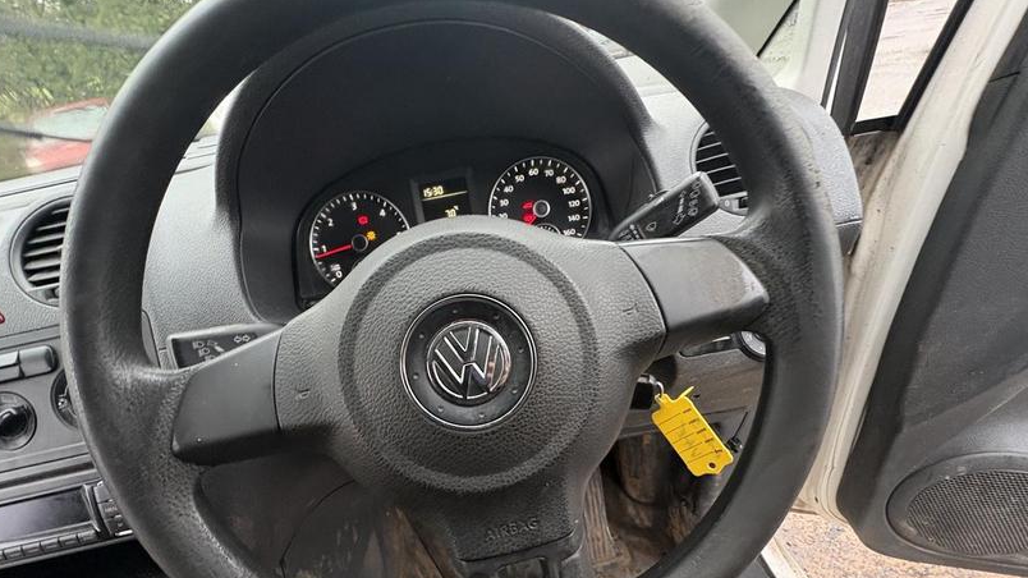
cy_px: 384
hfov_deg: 95.9
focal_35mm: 17
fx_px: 463
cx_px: 496
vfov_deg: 62.4
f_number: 2.2
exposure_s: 1/60
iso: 400
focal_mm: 2.22
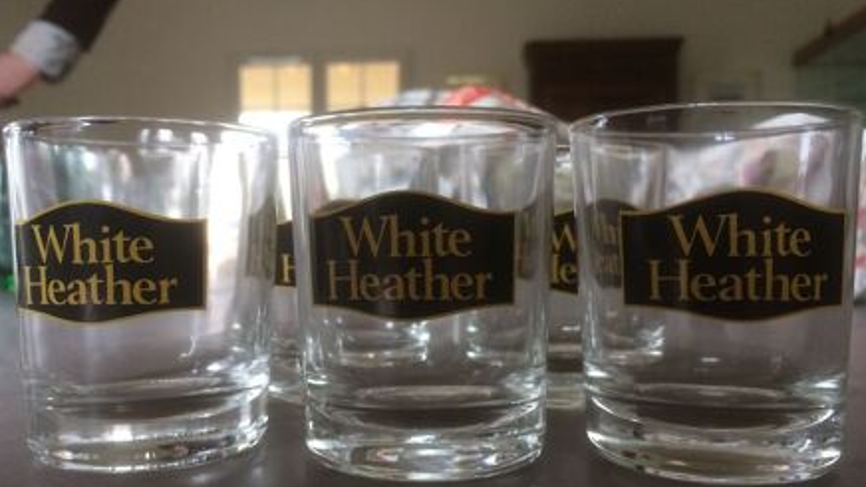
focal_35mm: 36
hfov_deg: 55.3
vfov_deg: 32.8
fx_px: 826
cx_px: 427
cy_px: 248
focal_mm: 4.12
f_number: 2.2
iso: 100
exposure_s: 1/30
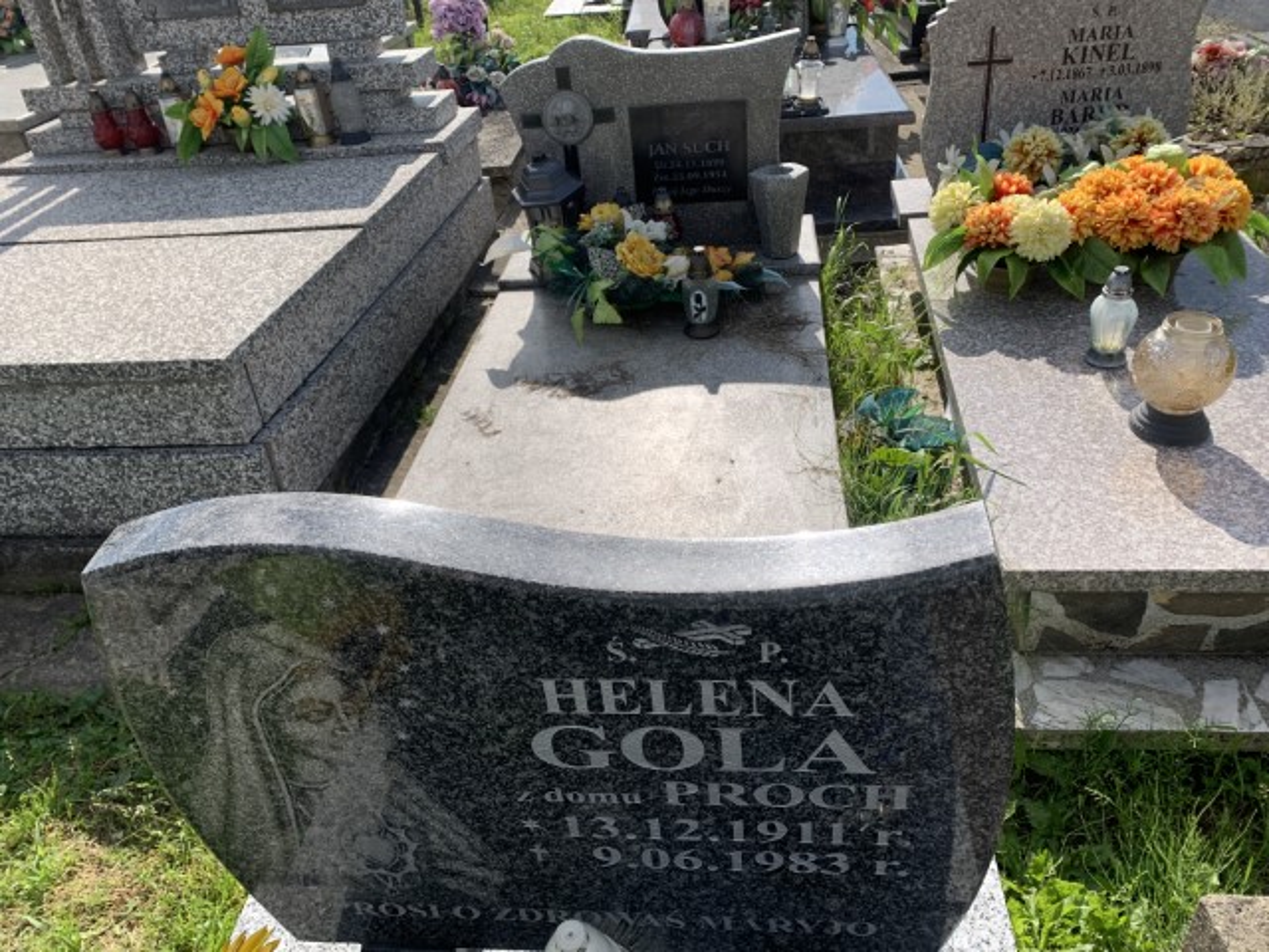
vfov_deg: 53.1
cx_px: 634
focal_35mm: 26
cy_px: 476
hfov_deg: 67.3
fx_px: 953
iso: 25
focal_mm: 4.25
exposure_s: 1/2208
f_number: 1.8
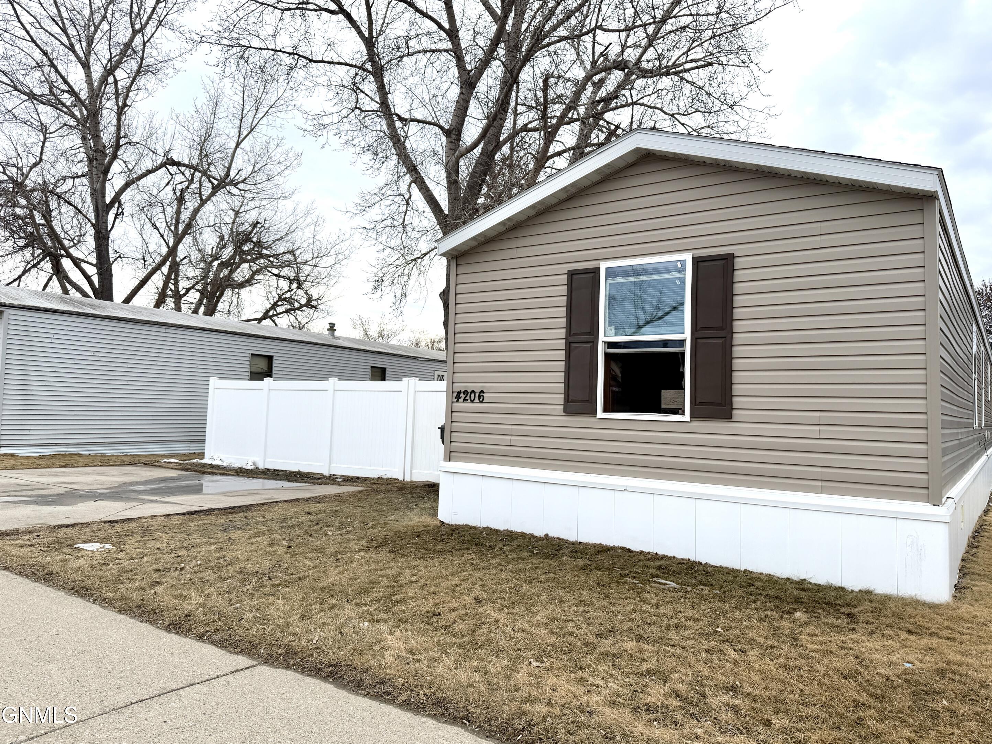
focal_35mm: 25
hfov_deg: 69.4
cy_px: 363
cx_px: 516
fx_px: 716
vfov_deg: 54.9
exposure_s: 1/1522
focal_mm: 6.76
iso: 80
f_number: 1.78
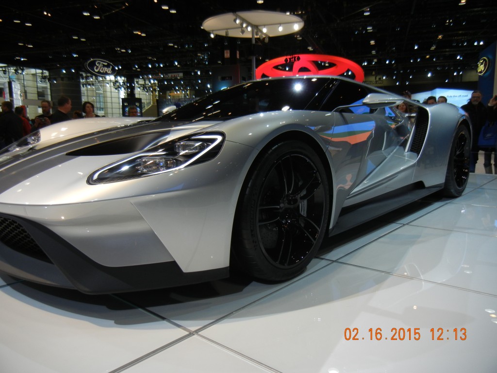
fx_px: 431
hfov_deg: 60.0
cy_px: 186
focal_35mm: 30
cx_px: 248
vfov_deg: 46.8
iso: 160
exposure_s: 1/81.8
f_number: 3.5
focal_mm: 5.4
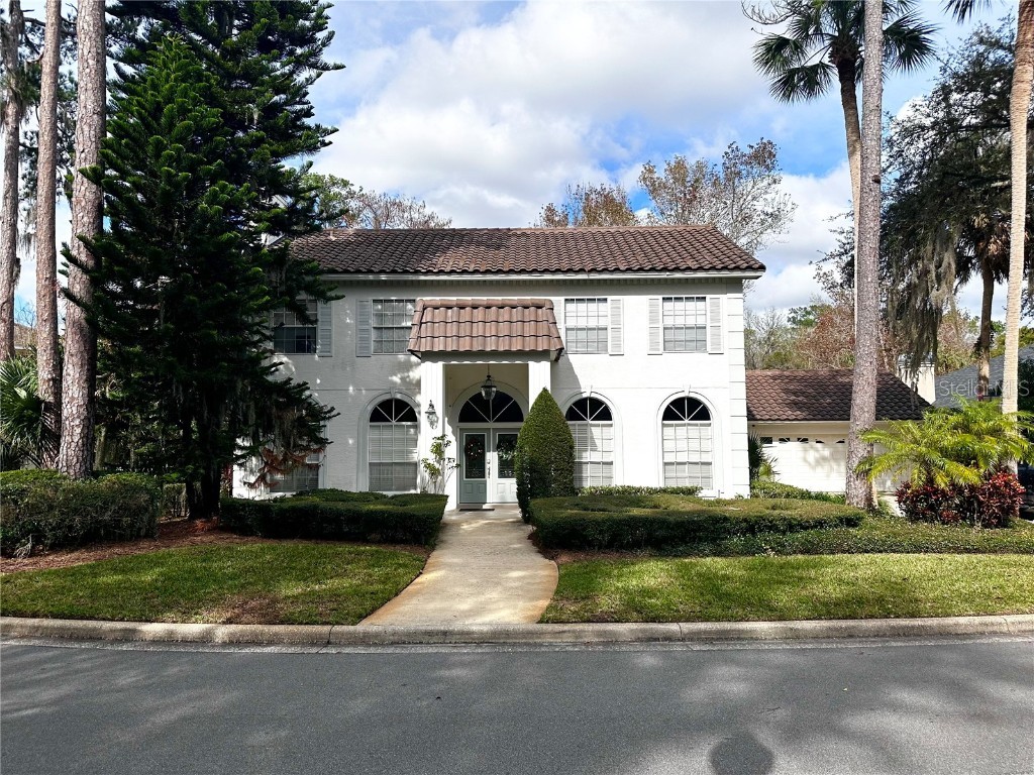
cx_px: 517
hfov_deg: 71.6
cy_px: 388
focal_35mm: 24
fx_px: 717
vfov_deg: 56.8
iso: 80
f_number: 1.78
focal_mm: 6.86
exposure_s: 1/4762
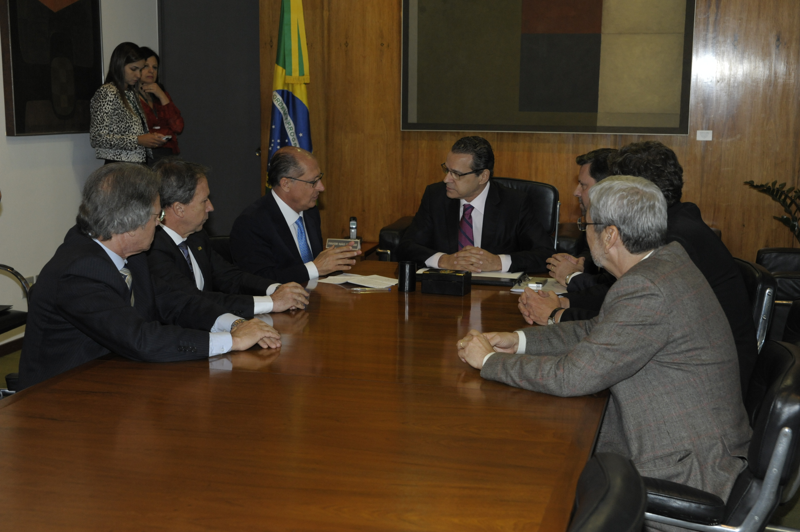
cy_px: 266
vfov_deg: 26.0
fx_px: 1155
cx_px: 400
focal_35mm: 52
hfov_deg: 38.2
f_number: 5.6
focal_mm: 52
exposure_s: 1/160
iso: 2000
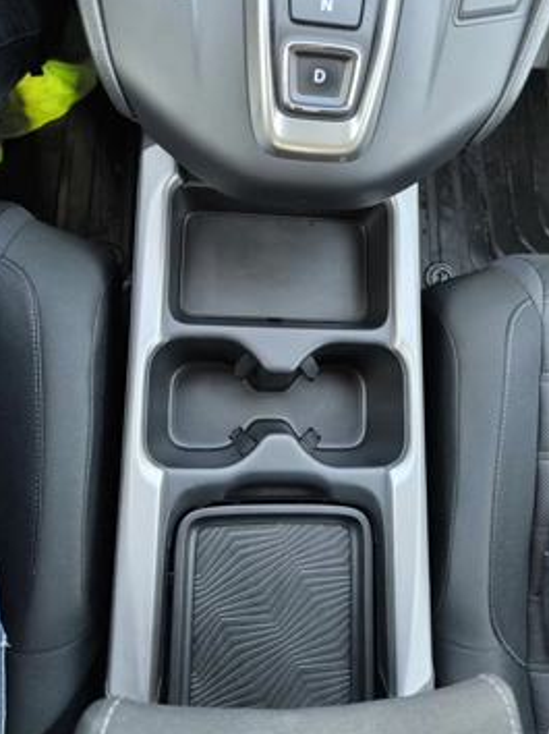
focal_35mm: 26
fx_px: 550
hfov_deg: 52.9
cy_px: 326
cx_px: 302
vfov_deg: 67.1
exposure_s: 1/100
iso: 640
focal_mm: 6.14
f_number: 1.65
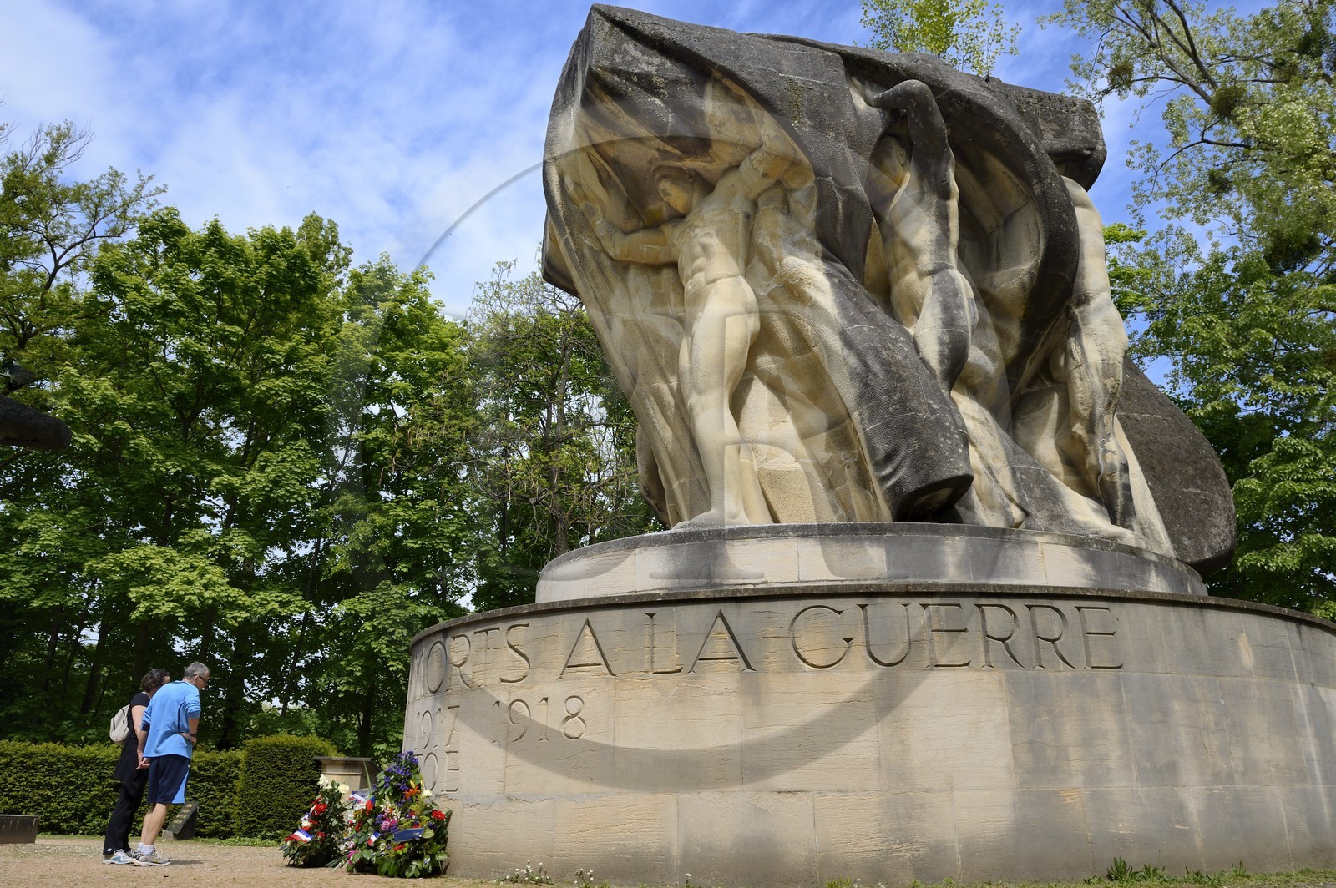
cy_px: 444
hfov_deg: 73.8
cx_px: 668
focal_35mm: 24
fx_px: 890
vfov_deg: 53.1
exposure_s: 1/320
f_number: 9
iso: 200
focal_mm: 24
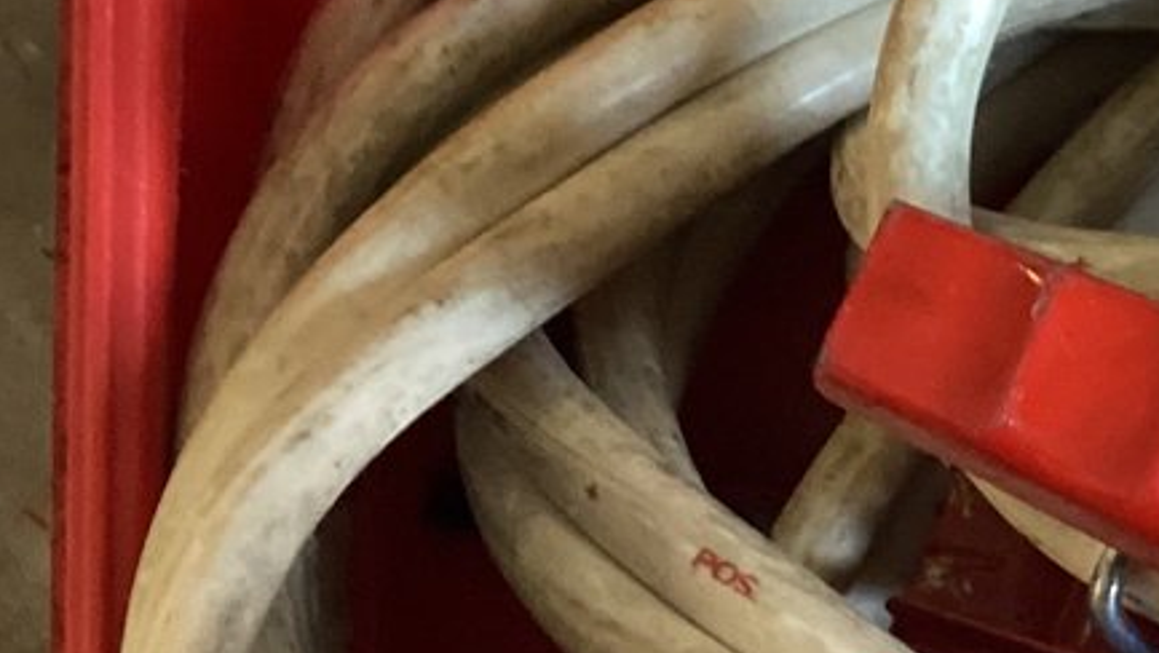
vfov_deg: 10.3
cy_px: 405
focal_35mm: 118
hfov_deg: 17.1
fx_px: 3628
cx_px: 1500
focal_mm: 3.3
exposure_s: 1/30
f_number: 2.4
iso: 320
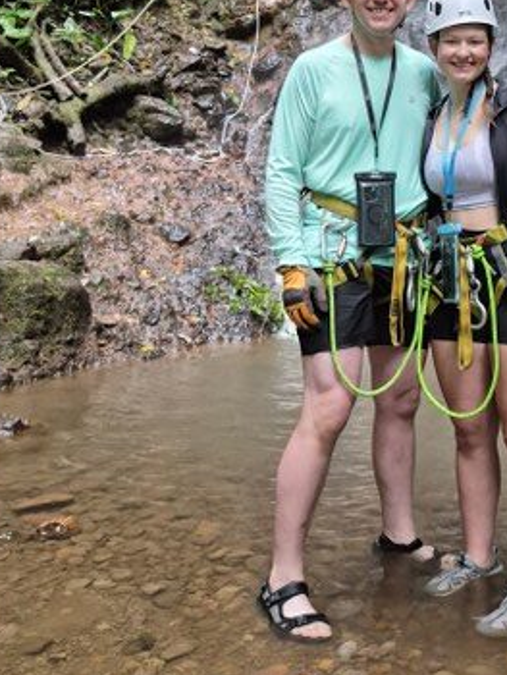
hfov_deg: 33.0
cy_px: 160
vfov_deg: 43.2
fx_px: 819
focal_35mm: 42
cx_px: 438
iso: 1000
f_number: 1.8
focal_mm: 5.4
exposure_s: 1/120
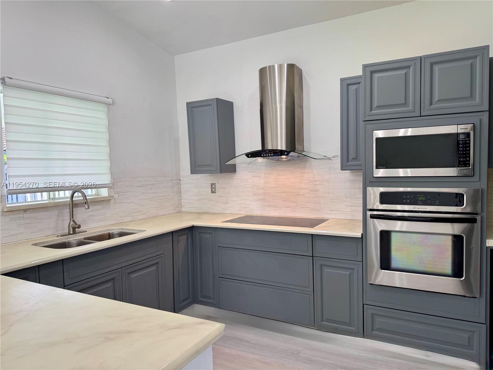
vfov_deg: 56.8
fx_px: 342
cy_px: 185
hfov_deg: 71.6
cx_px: 246
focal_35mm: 24
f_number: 1.78
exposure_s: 1/120
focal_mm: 6.76
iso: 64
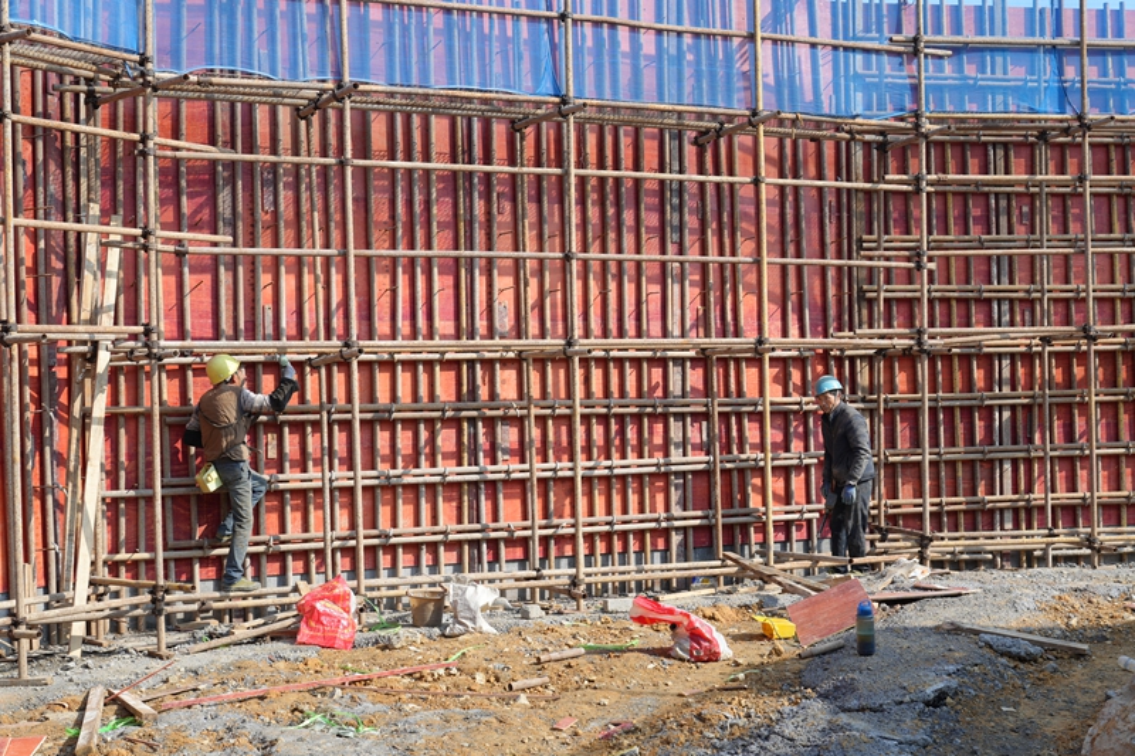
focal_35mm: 50
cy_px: 378
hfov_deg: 39.6
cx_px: 568
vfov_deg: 27.0
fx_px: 1576
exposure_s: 1/200
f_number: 6.3
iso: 100
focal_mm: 50
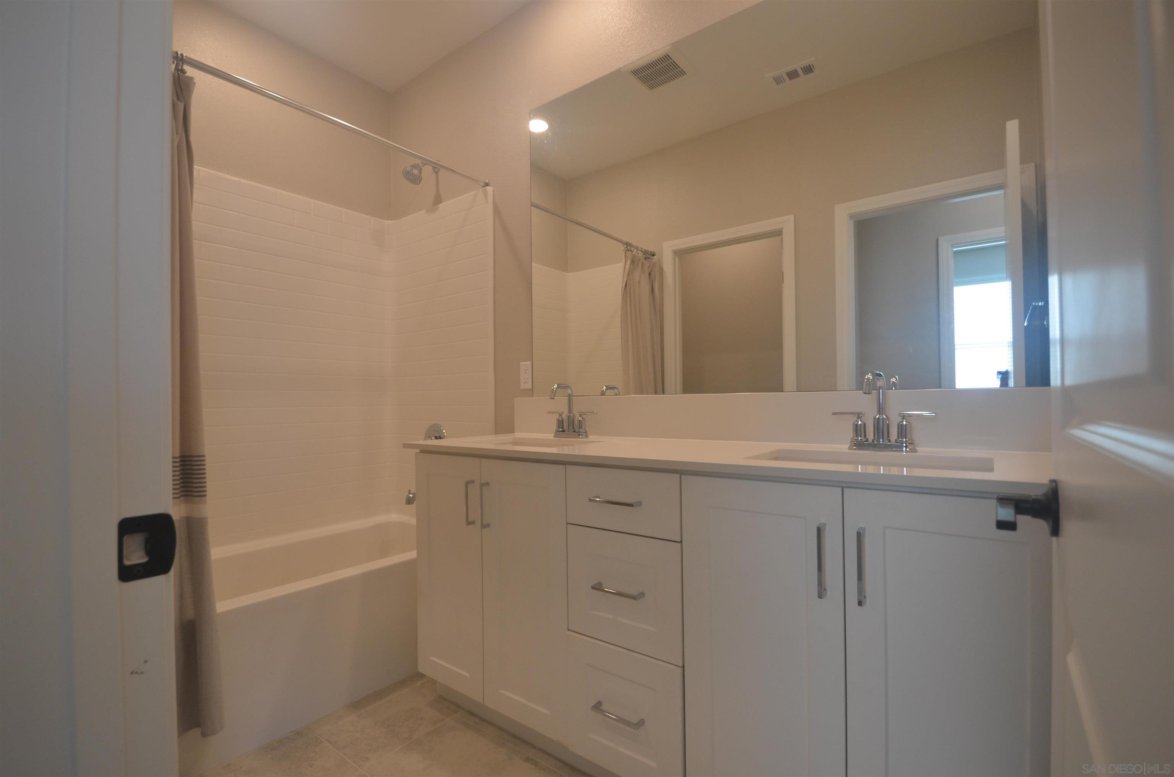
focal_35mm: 15
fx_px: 488
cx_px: 587
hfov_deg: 100.5
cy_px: 388
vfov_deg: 77.1
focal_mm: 10
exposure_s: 1/100
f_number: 5
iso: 400
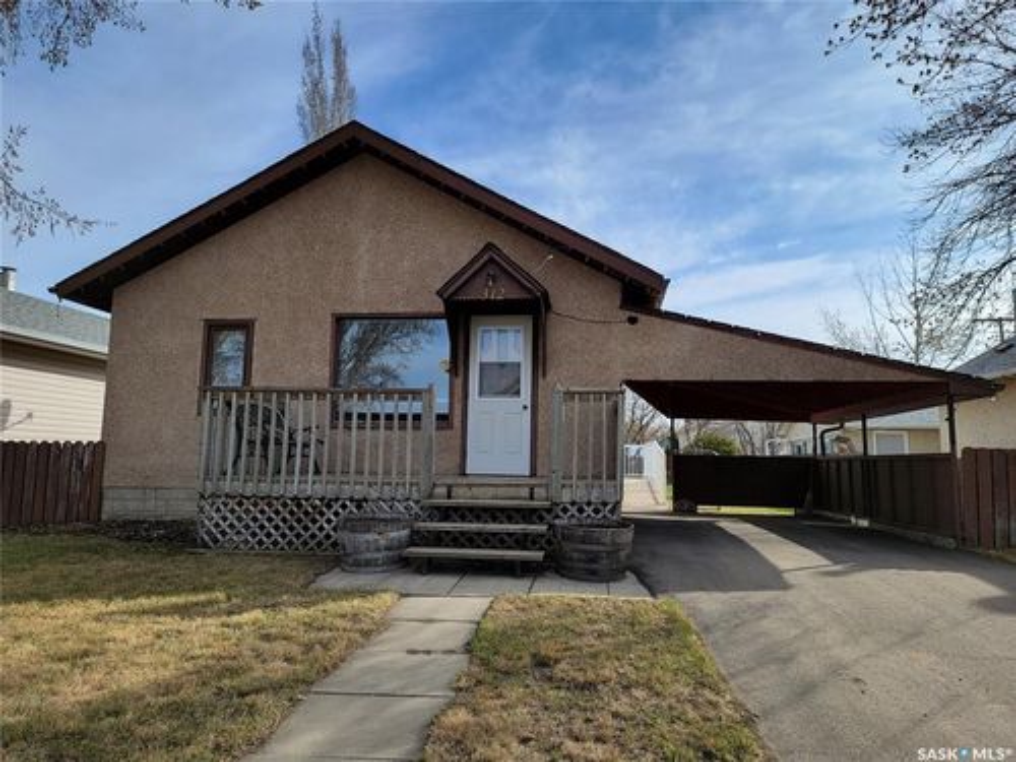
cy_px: 381
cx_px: 508
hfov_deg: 71.6
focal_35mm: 24
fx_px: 704
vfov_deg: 56.8
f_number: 1.8
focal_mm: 6.7
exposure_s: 1/827
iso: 16
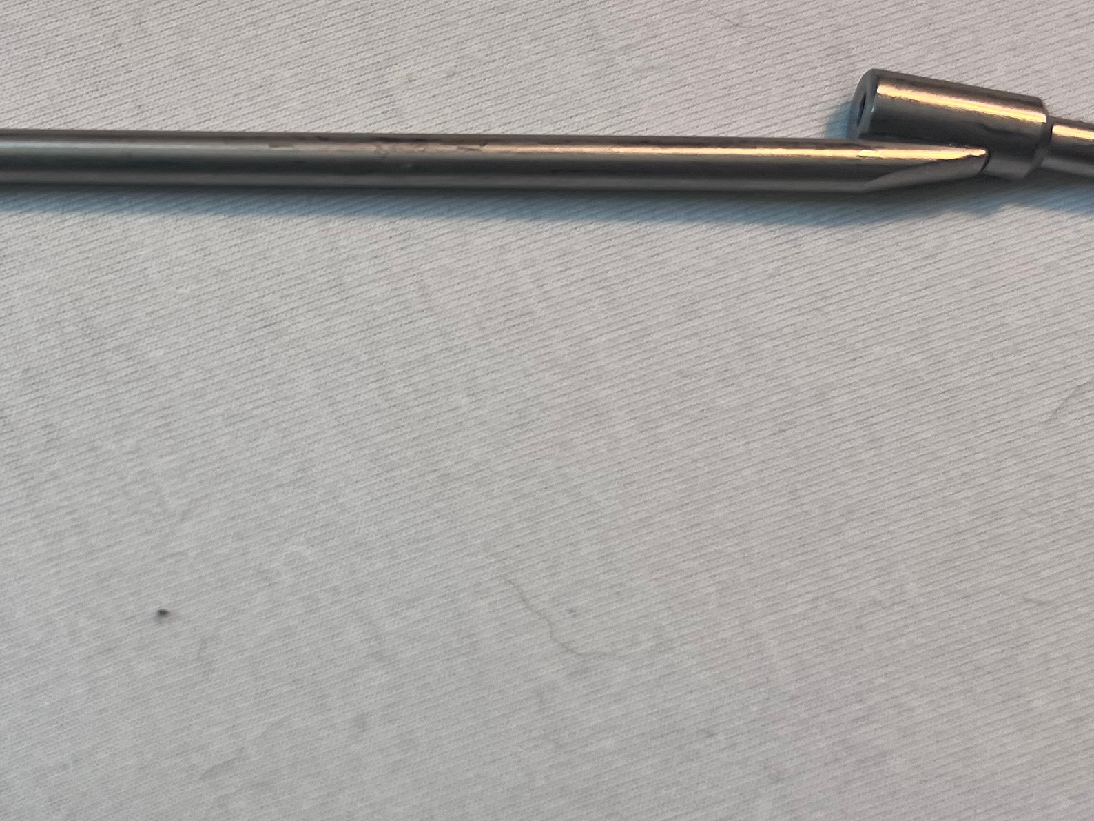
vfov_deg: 22.1
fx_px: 2086
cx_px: 189
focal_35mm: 66
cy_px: 569
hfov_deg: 28.6
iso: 64
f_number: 1.5
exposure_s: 1/60
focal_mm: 5.7
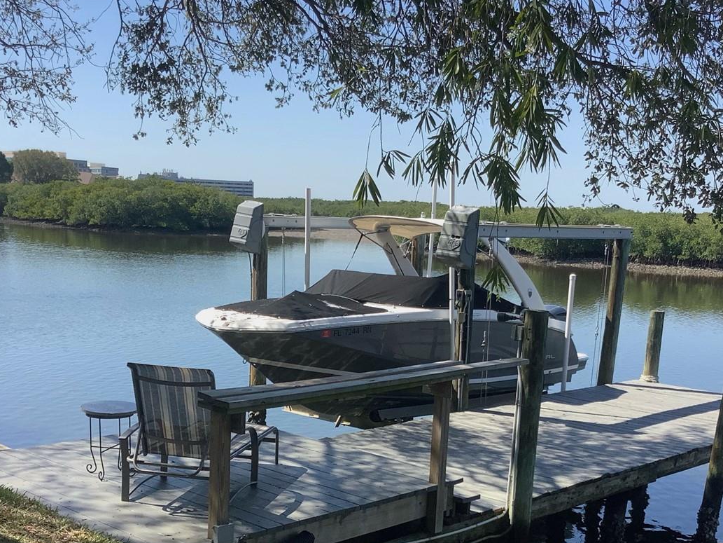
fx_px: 1003
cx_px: 376
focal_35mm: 48
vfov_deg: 29.8
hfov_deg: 39.6
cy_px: 409
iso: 25
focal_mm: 3.3
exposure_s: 1/840
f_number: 2.4
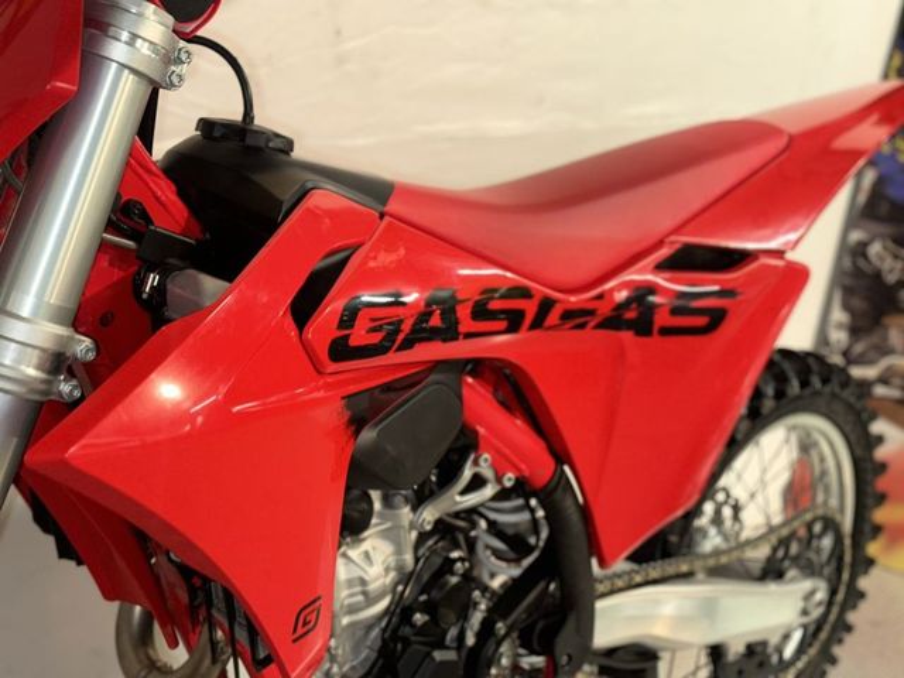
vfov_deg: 30.3
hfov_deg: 39.7
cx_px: 452
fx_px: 1254
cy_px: 339
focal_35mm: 48
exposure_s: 1/17
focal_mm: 6.86
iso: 64
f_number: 1.78
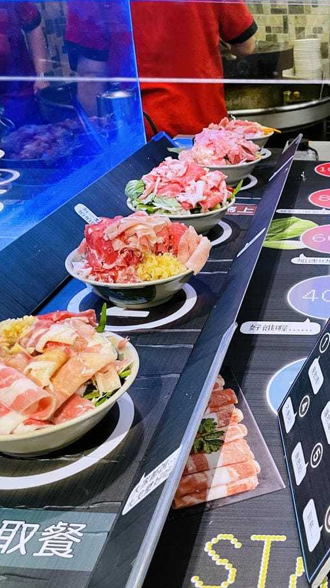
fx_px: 592
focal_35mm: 38
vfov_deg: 52.8
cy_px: 293
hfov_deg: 29.2
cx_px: 328
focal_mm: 4.2
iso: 250
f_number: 1.6
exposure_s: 1/60
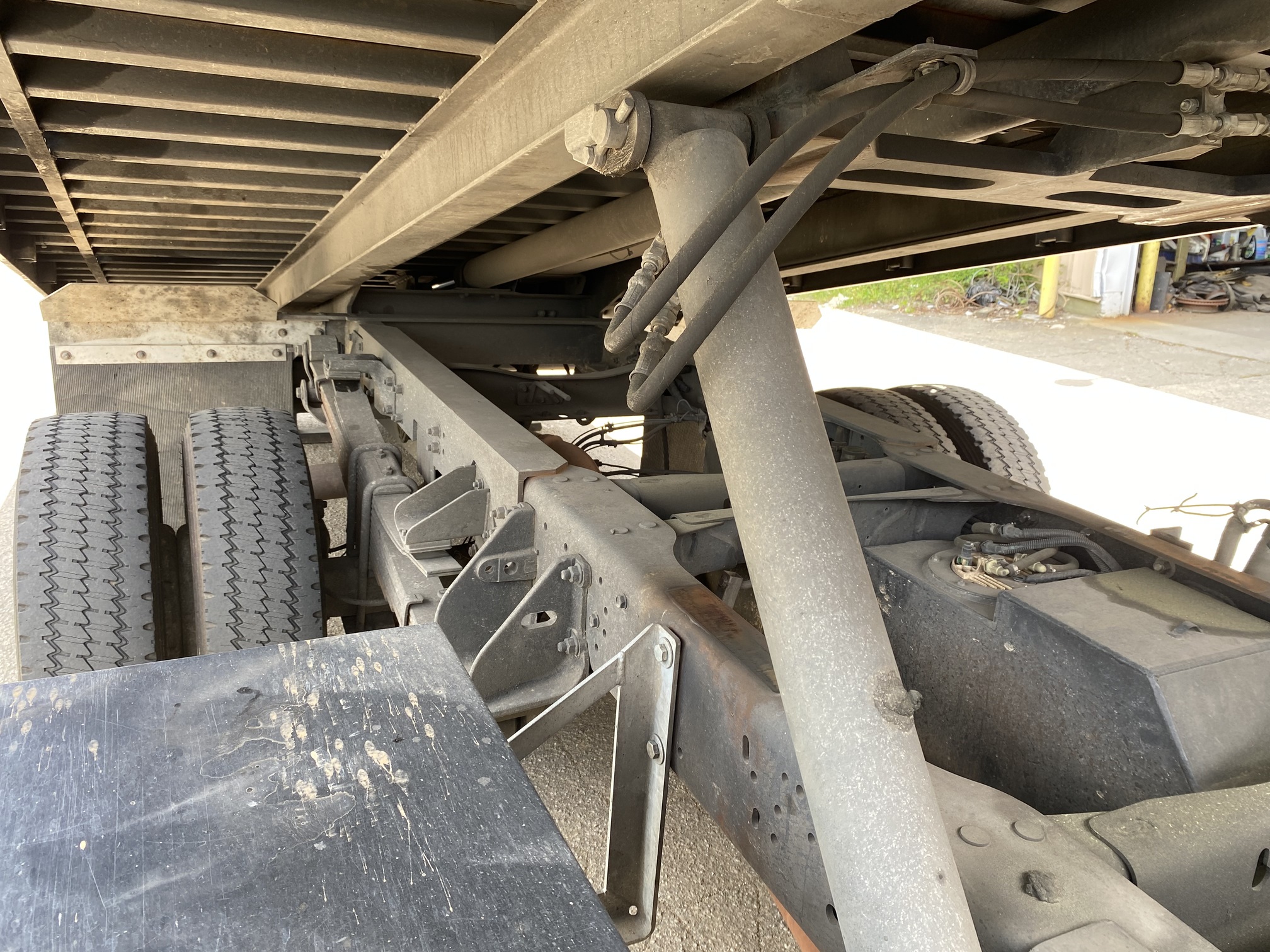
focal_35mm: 26
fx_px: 954
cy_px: 476
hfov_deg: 67.3
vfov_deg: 53.1
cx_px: 635
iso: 32
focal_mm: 4.25
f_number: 1.8
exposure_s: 1/122
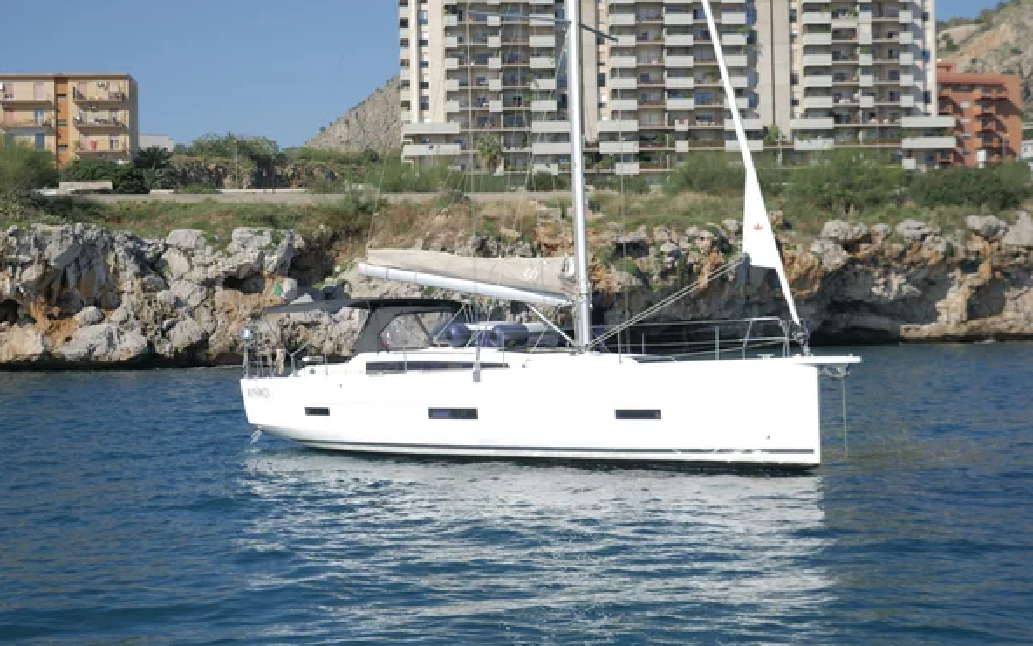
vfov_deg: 22.4
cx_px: 518
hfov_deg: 35.1
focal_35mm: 58
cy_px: 293
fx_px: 1633
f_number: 3.2
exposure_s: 1/2000
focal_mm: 27
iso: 100
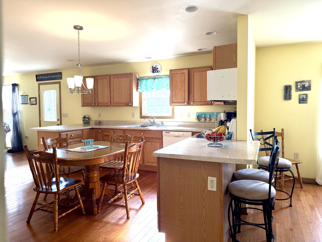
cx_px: 161
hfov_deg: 71.6
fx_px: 223
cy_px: 121
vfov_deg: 56.8
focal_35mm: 24
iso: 200
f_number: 1.78
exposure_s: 1/158
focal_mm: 6.76
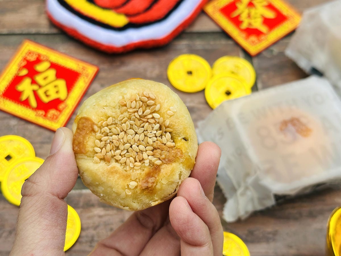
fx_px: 473
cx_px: 170
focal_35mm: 48
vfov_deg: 30.3
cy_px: 128
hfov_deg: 39.7
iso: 50
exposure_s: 1/181
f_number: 1.78
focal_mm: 6.86
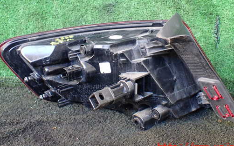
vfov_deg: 33.3
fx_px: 242
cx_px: 123
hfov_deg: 51.5
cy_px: 49
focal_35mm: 38
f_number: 2.3
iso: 800
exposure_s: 1/100
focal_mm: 5.4
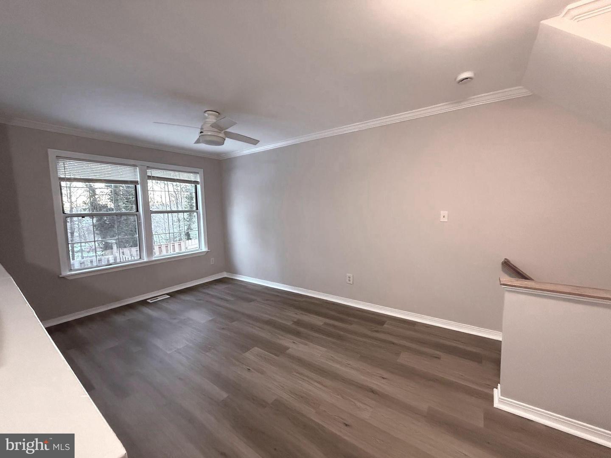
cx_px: 306
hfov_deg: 102.1
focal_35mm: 14
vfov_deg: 85.7
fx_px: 247
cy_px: 229
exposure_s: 1/60
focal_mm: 2.22
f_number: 2.2
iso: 640
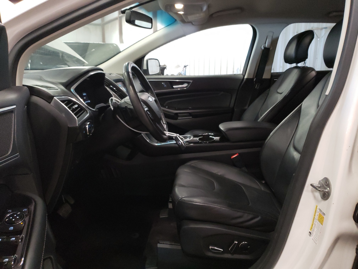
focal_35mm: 26
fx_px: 269
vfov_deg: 53.1
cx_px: 179
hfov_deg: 67.3
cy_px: 134
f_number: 1.5
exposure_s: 1/30
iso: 341
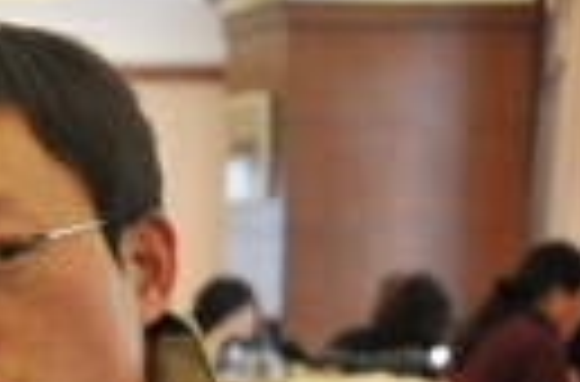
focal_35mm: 231
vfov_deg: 5.9
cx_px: -391
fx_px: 3708
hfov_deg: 8.7
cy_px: 438
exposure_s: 1/30
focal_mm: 44
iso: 400
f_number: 4.2
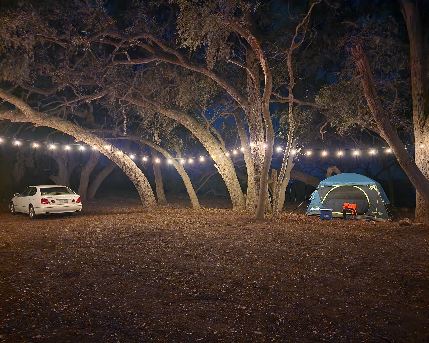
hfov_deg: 70.3
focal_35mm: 24
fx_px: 305
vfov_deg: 58.8
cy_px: 172
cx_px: 218
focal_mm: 6.4
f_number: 1.8
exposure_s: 1/9
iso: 1600
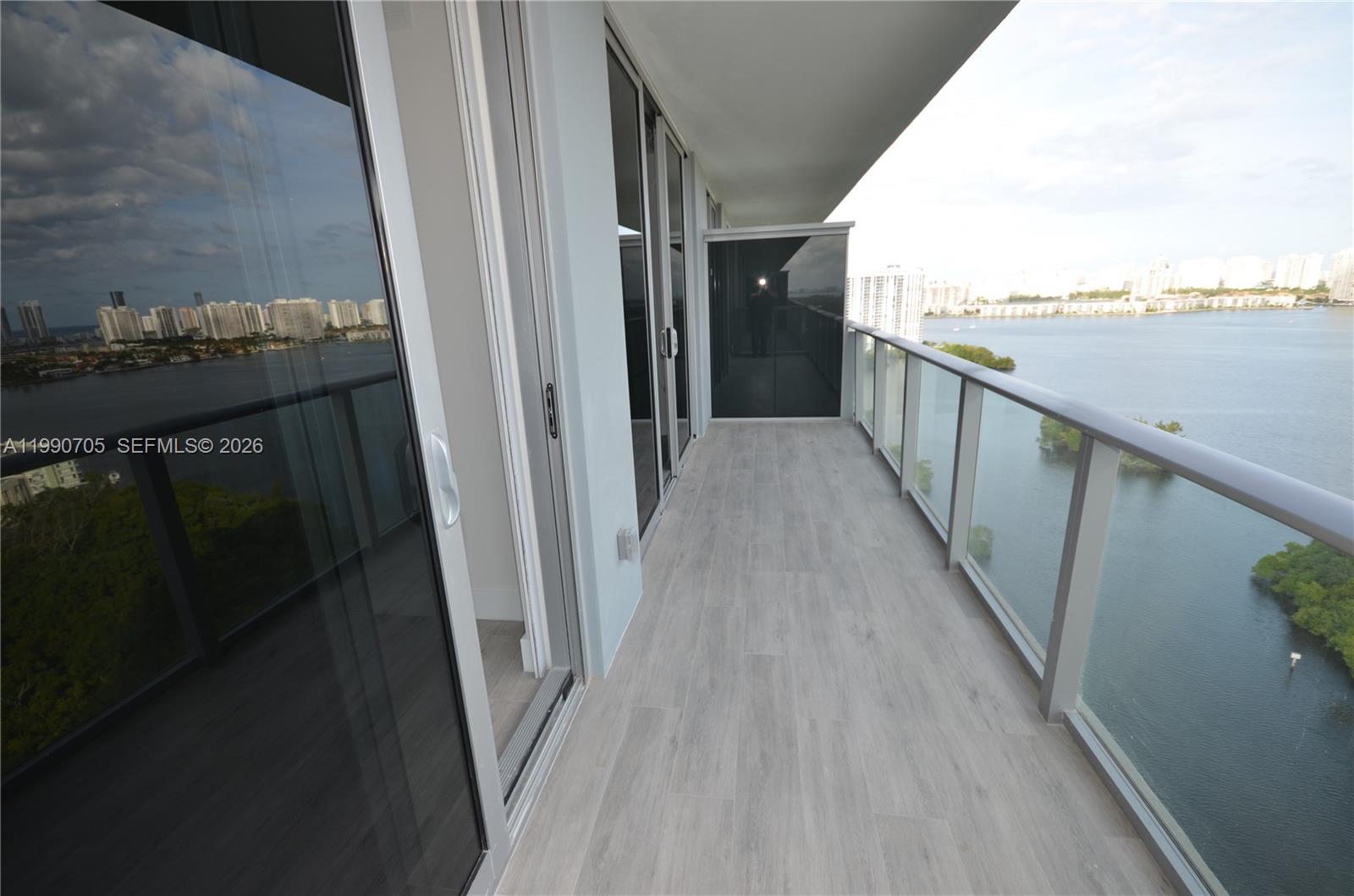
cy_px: 448
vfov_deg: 77.0
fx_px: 563
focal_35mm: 15
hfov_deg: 100.5
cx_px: 677
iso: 100
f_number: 5.6
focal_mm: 10
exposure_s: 1/125
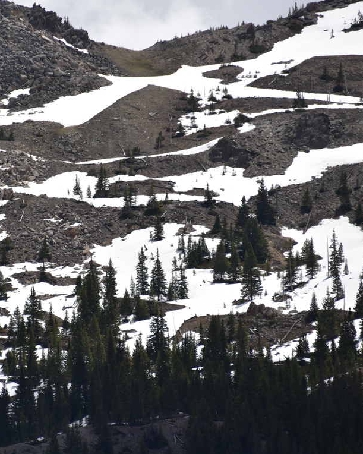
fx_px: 6340
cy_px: 211
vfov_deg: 4.1
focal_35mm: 472
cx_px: 82
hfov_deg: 3.3
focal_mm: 300
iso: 100
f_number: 8
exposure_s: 1/640
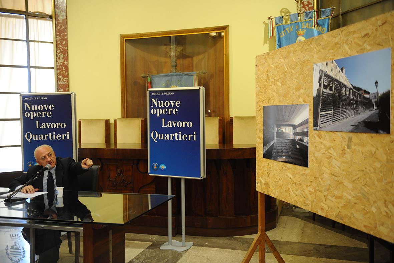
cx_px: 197
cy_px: 132
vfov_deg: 36.9
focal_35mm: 36
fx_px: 394
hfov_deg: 53.1
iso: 2000
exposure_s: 1/100
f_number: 2.8
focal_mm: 36
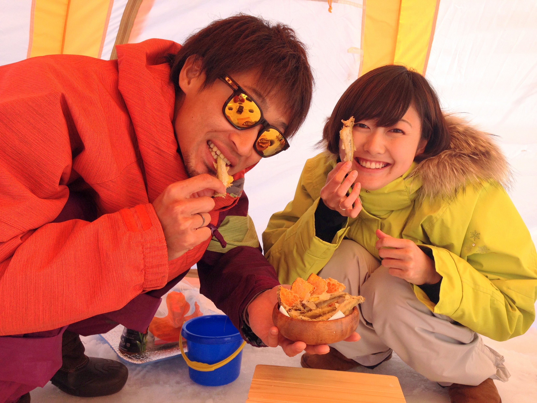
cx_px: 268
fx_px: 512
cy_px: 202
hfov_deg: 55.4
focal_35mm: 33
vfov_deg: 42.9
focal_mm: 4.12
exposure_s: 1/1106
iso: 50
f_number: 2.4
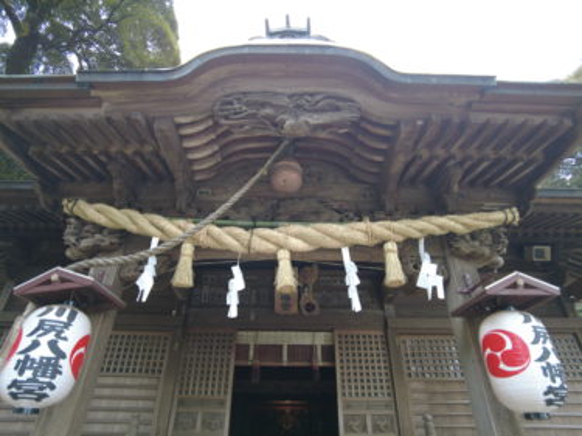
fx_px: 336
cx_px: 291
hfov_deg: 81.8
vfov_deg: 65.9
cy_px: 218
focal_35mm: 20
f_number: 1.8
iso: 100
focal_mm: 4.4
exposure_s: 1/15
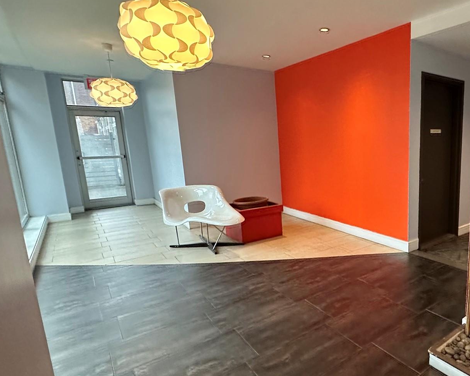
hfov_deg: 67.2
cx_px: 361
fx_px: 320
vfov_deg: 60.8
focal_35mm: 23
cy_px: 198
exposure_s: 1/60
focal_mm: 2.22
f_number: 2.2
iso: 400
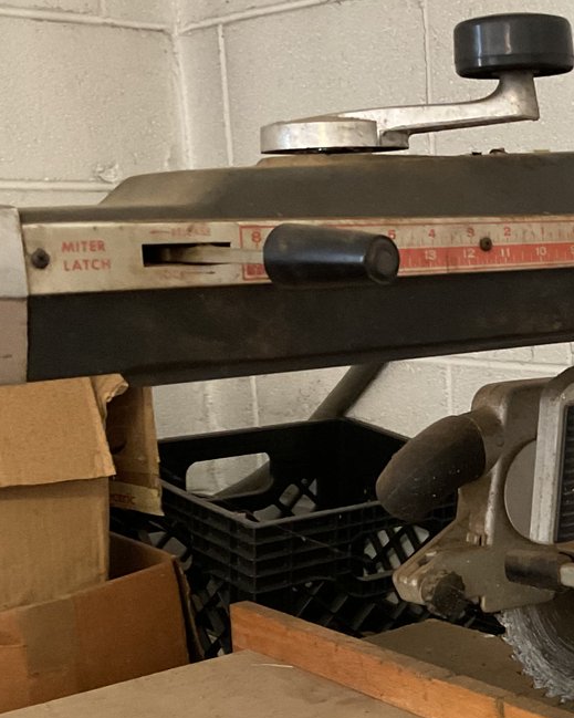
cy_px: 521
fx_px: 1402
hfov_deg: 22.0
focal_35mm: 66
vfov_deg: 28.4
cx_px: 615
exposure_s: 1/30
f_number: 1.8
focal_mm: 3
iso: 250
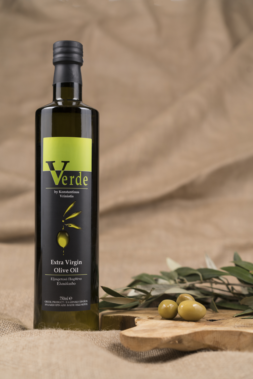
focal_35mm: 55
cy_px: 190
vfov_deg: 36.2
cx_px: 126
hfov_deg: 24.6
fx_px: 580
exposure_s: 1/125
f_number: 4.5
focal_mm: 55
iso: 125
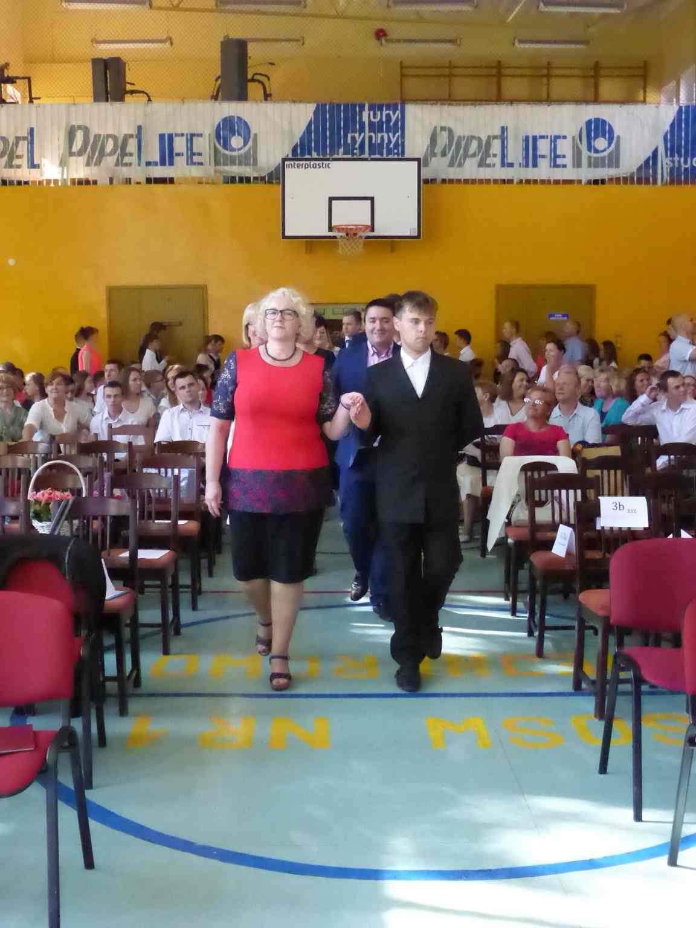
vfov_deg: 45.8
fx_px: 1099
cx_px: 348
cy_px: 464
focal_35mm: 41
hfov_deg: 35.1
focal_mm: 7.4
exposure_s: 1/400
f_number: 3.9
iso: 3200
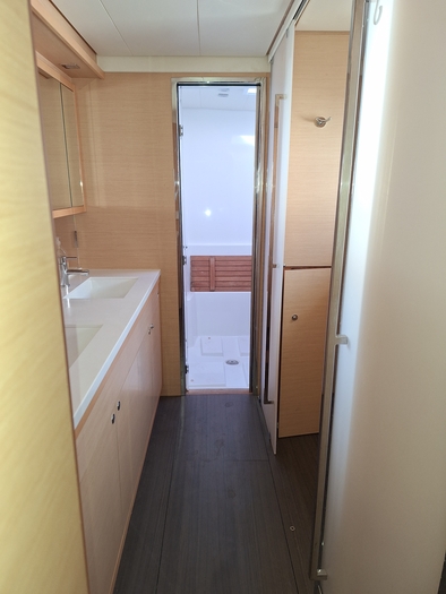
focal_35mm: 23
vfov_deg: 73.9
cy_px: 297
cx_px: 223
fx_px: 395
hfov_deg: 58.9
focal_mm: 5.54
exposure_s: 1/40
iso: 80
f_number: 1.8
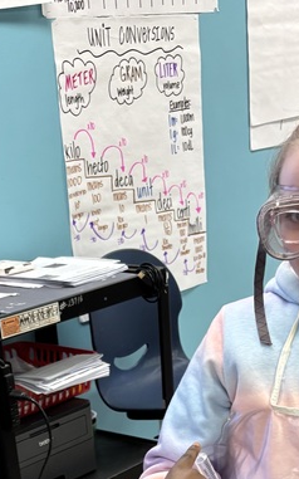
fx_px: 965
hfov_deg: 17.6
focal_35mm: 74
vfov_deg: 24.6
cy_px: 607
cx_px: 122
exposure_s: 1/120
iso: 125
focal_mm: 5.96
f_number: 1.6
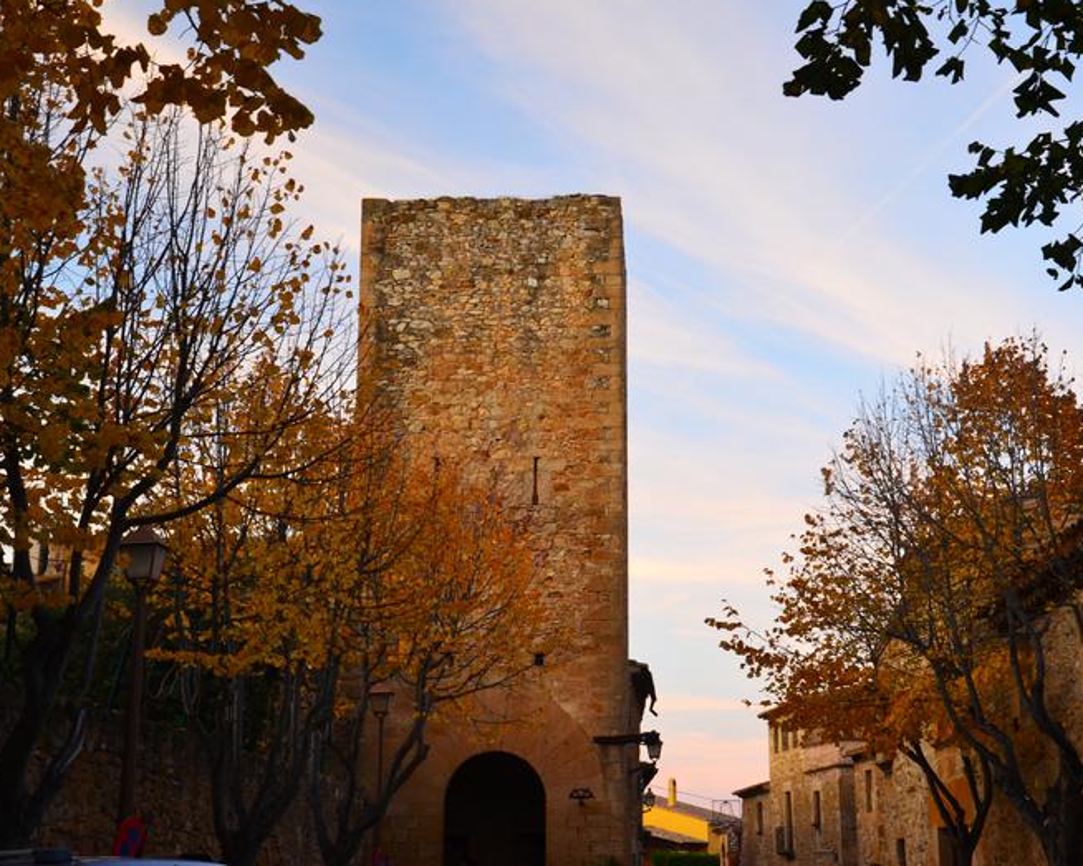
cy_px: 431
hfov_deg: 34.1
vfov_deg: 27.6
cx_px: 638
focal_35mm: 55
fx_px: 1763
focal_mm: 32
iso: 640
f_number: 6.3
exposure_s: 1/15
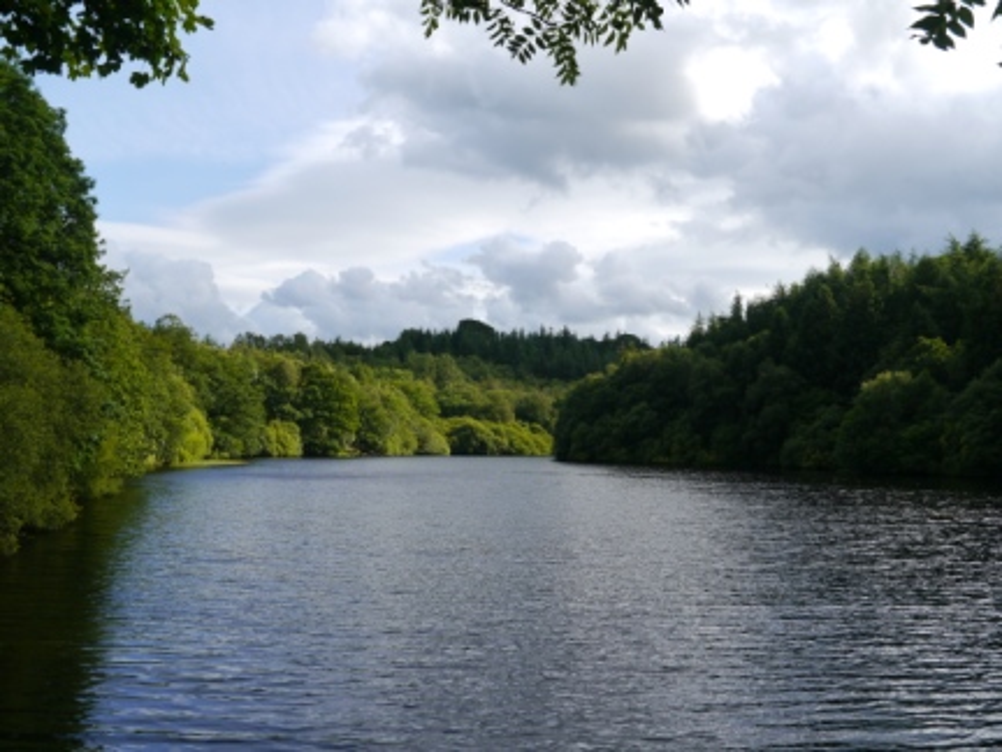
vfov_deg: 41.8
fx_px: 984
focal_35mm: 34
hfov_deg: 54.0
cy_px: 376
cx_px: 501
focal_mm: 17
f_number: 7.1
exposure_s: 1/320
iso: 160
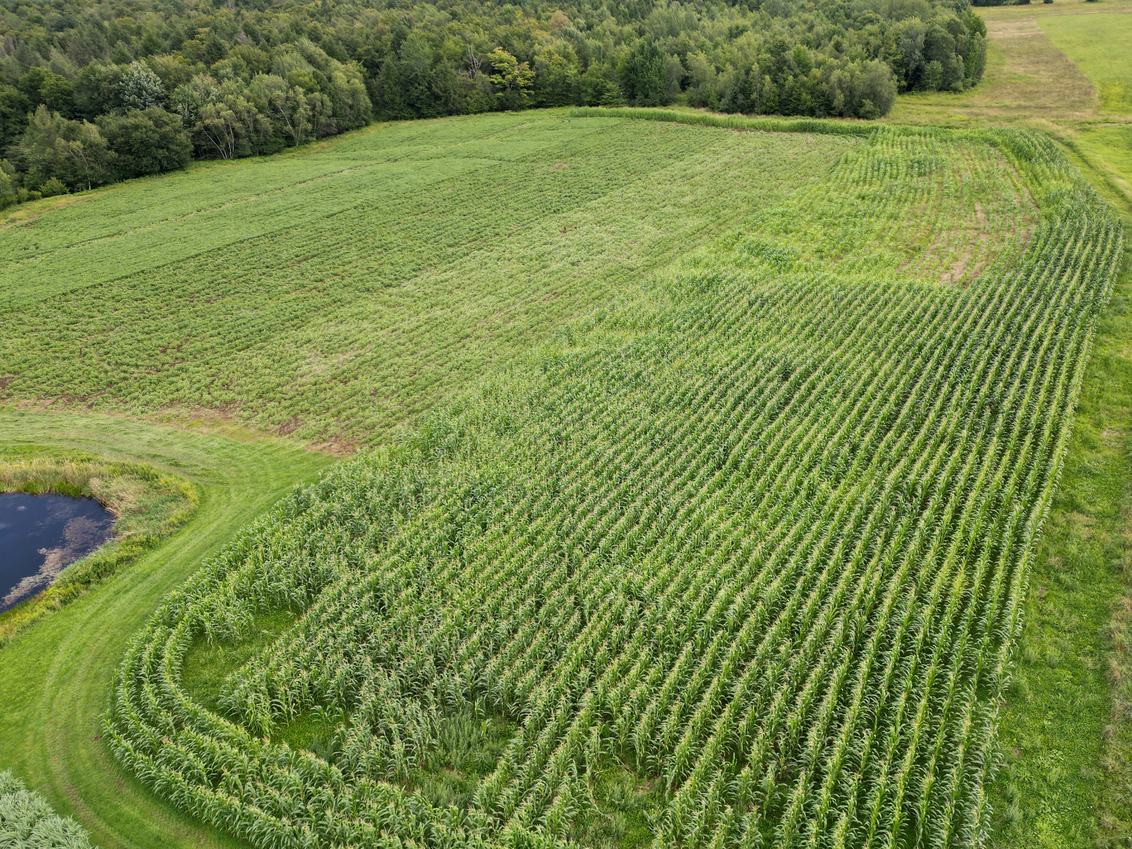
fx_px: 883
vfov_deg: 51.3
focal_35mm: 27
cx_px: 605
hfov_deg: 65.3
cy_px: 393
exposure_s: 1/1000
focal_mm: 6.72
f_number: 1.7
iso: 150
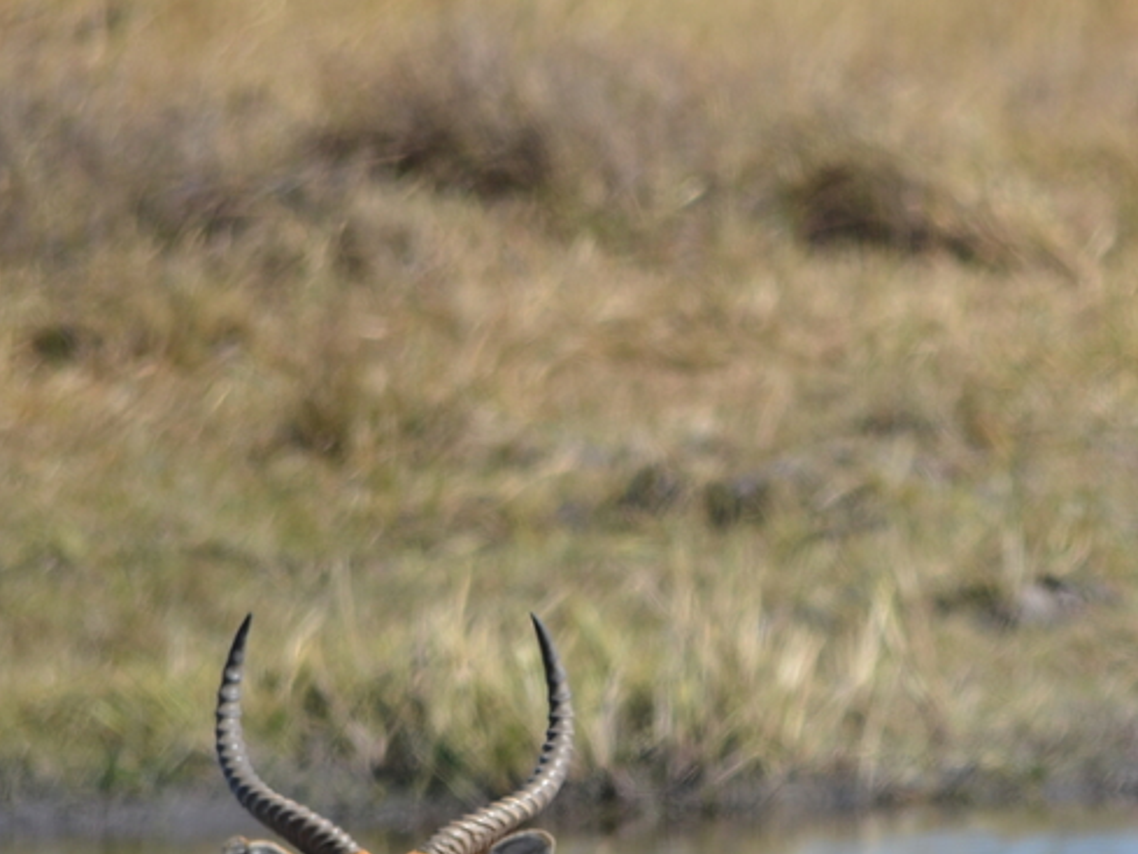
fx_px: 37158
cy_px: 938
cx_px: 1361
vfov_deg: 1.3
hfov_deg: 1.8
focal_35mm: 1130
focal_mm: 300
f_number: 6.3
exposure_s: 1/800
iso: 200
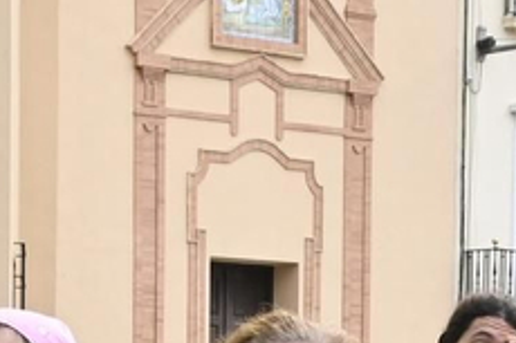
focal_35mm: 214
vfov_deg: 6.1
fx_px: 3068
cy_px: 836
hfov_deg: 9.6
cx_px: 132
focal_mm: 20.5
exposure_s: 1/1250
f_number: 5
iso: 640
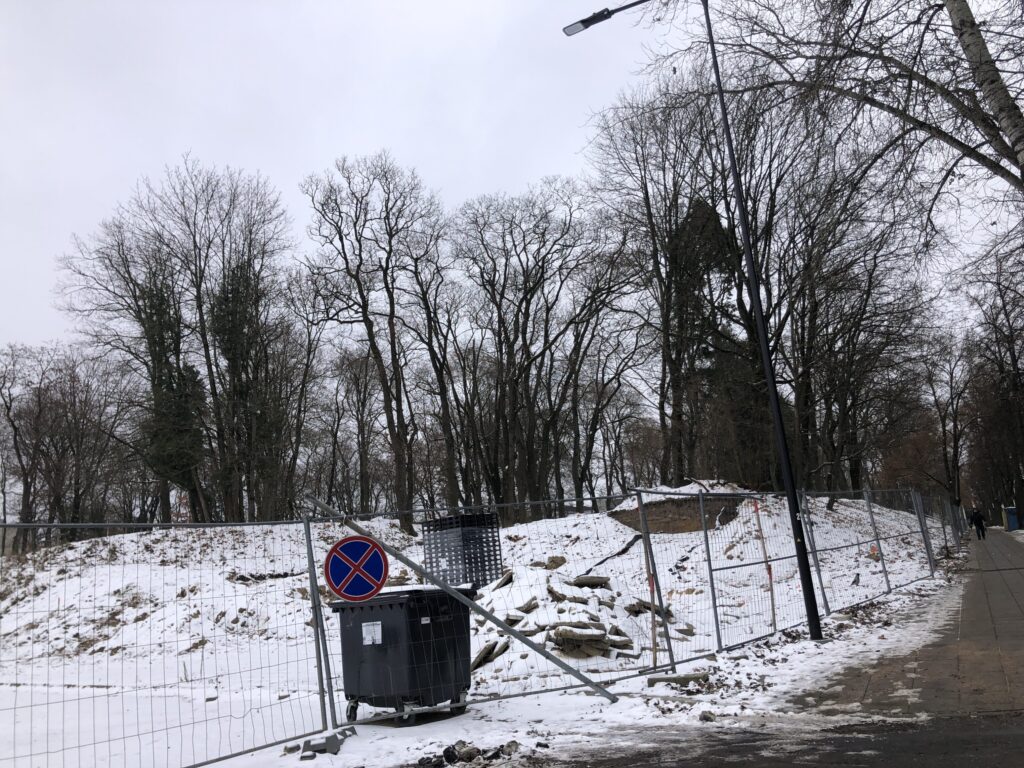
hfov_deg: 63.4
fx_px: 828
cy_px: 384
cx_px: 512
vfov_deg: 49.7
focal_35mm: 28
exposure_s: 1/378
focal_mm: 4
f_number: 1.8
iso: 20
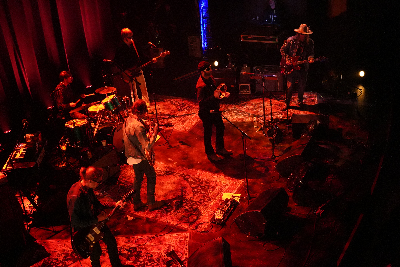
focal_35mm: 42
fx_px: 467
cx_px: 200
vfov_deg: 31.9
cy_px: 134
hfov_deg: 46.4
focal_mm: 42
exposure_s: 1/125
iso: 12800
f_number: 4
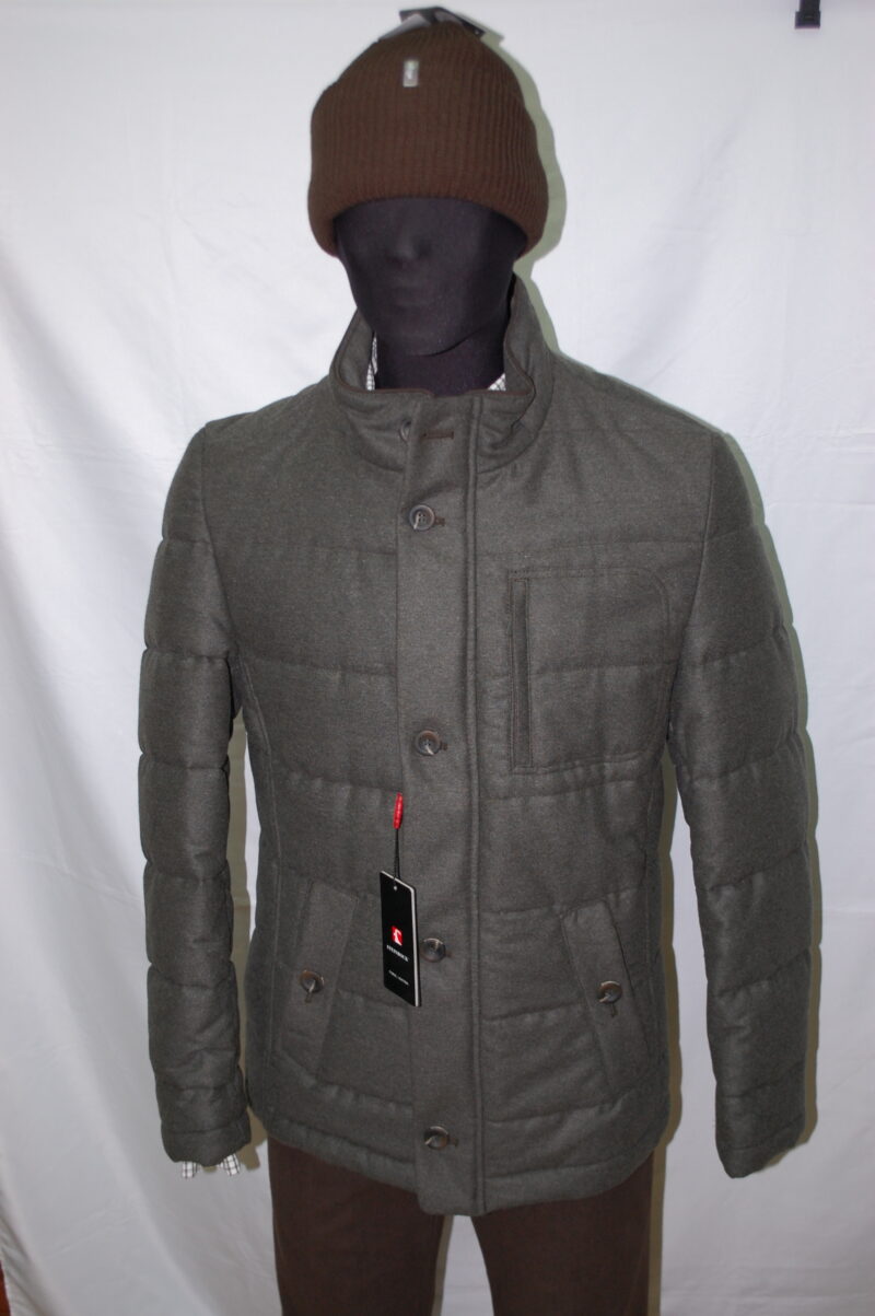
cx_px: 438
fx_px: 1534
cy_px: 658
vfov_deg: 46.4
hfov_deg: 31.8
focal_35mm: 42
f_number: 4.5
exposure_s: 1/60
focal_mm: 28
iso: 400
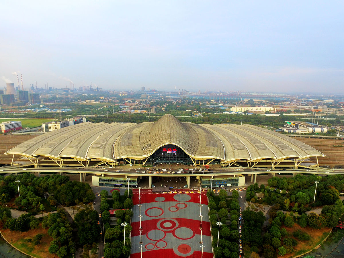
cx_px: 172
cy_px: 129
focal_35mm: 20
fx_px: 199
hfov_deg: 81.7
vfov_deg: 66.0
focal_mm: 3.61
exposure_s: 1/100
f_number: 2.8
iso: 164
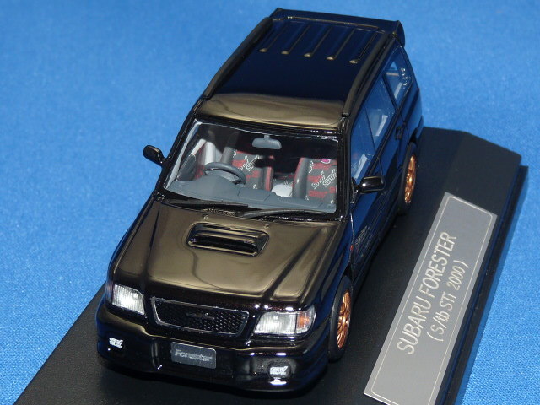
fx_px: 1576
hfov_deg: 19.4
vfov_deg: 14.6
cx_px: 270
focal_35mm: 101
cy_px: 202
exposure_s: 1/30
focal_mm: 10.1
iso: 100
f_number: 4
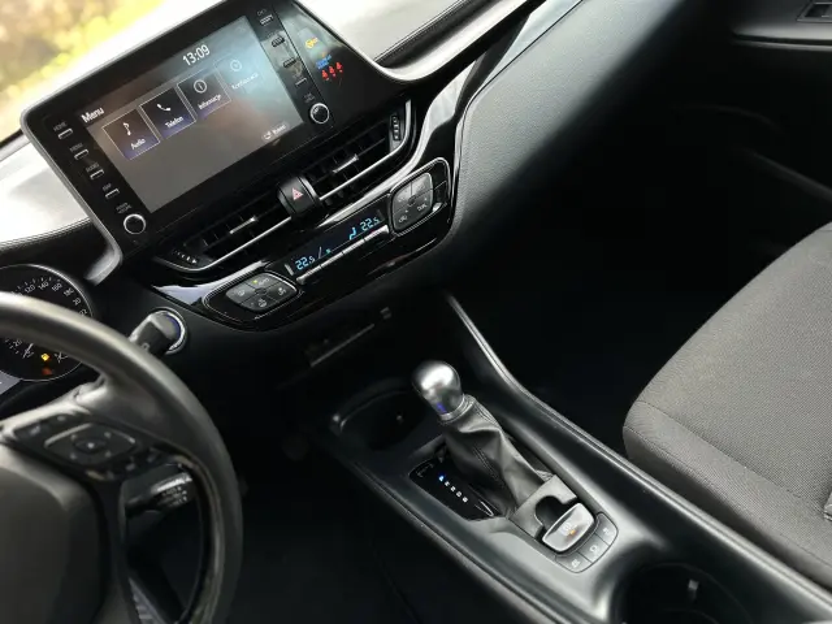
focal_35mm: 24
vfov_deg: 56.8
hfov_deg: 71.6
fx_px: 577
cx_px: 416
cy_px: 312
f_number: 1.78
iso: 250
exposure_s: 1/63
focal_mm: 6.86
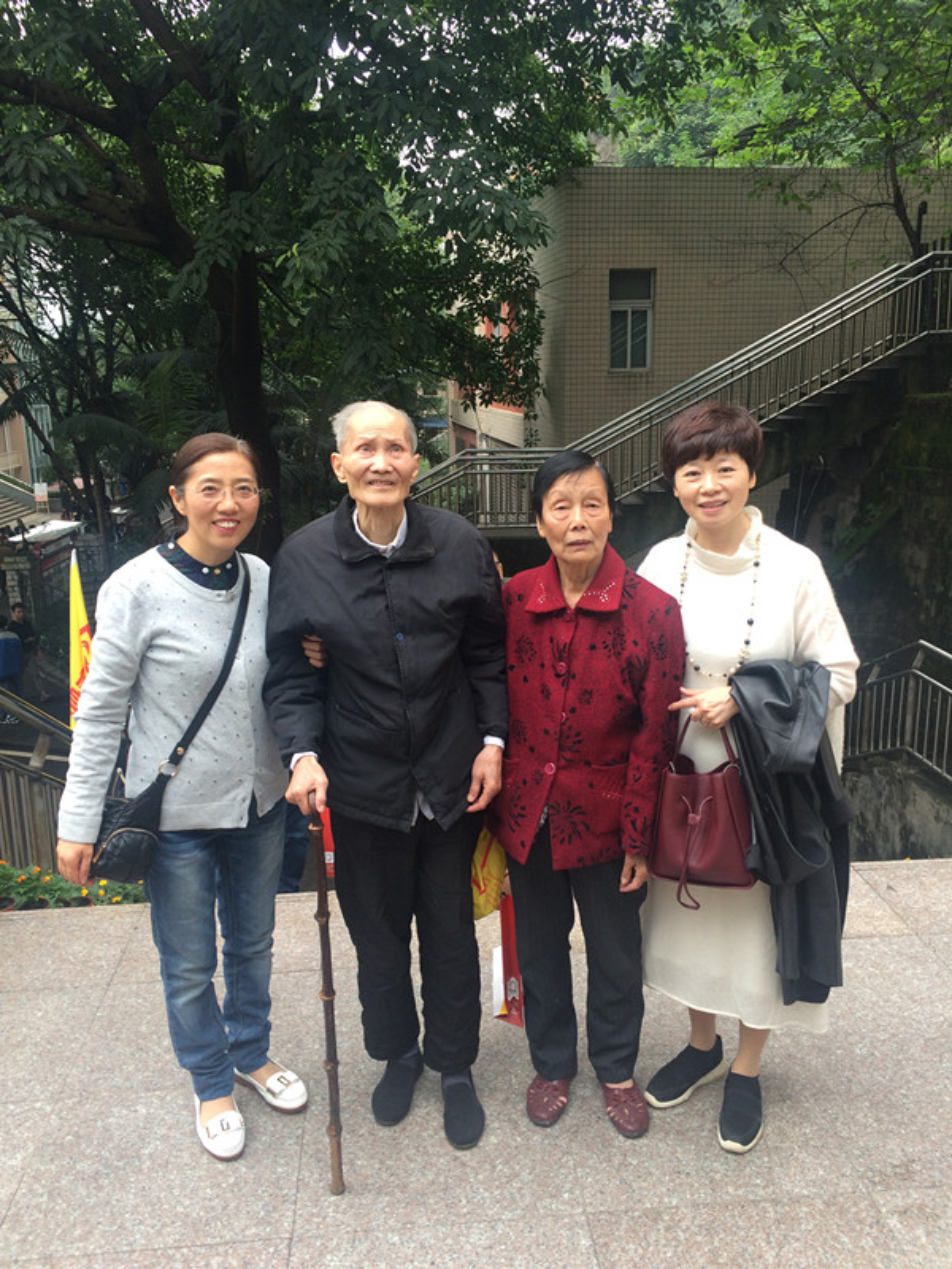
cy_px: 634
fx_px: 1063
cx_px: 476
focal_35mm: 29
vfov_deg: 61.7
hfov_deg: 48.2
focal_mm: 4.15
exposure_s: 1/100
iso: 32
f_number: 2.2
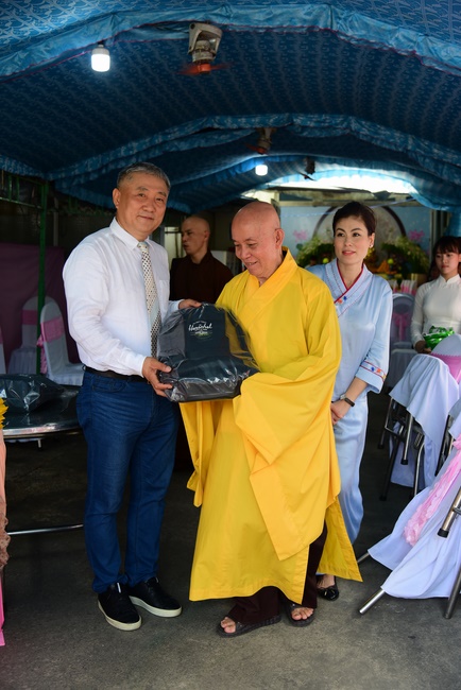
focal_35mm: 38
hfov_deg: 35.1
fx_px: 729
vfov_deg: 50.7
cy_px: 345
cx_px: 230
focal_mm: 38
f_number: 4
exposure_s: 1/100
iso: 320
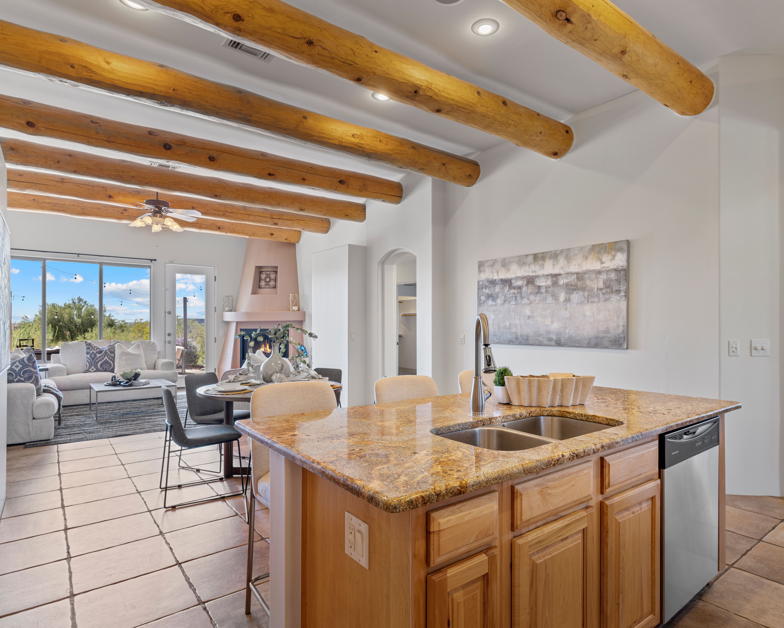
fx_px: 464
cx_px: 416
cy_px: 325
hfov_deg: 80.3
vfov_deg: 68.1
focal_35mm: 20
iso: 200
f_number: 8
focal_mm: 17
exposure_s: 1/1.25
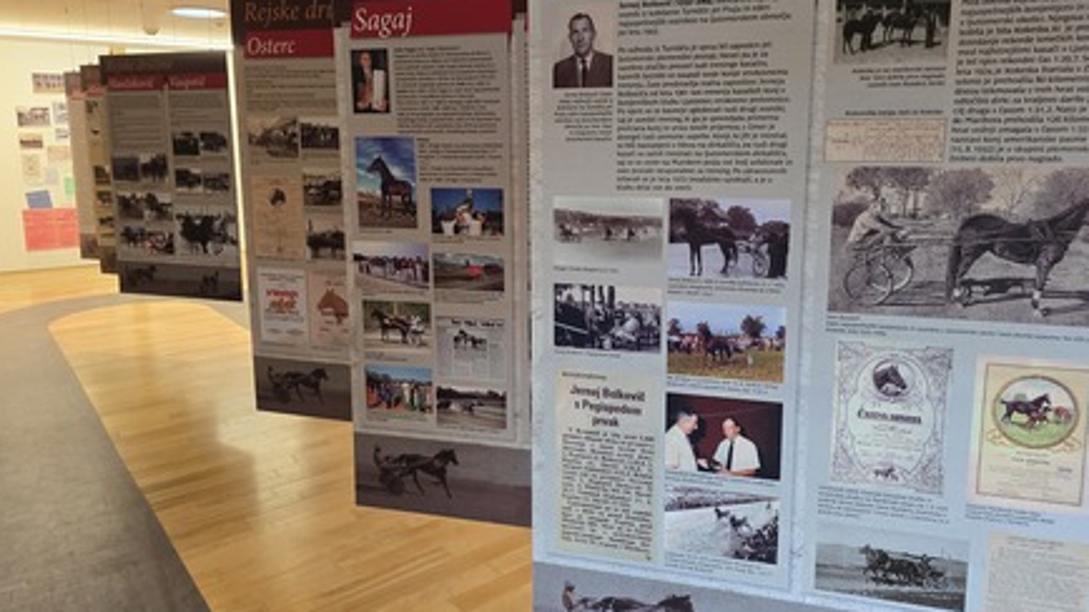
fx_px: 751
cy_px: 248
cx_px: 550
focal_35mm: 26
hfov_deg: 71.9
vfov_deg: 44.2
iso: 400
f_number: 1.7
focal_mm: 6.3
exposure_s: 1/78
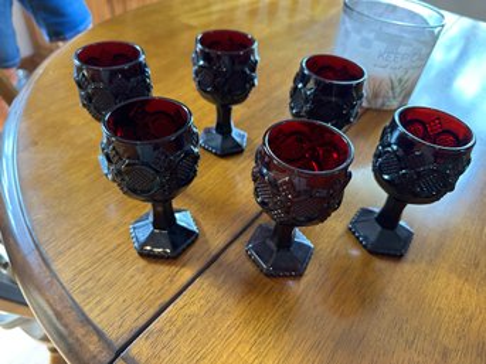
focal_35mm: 24
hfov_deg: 71.6
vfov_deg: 56.8
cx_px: 243
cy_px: 182
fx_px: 337
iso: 640
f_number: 1.78
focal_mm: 6.86
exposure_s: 1/60
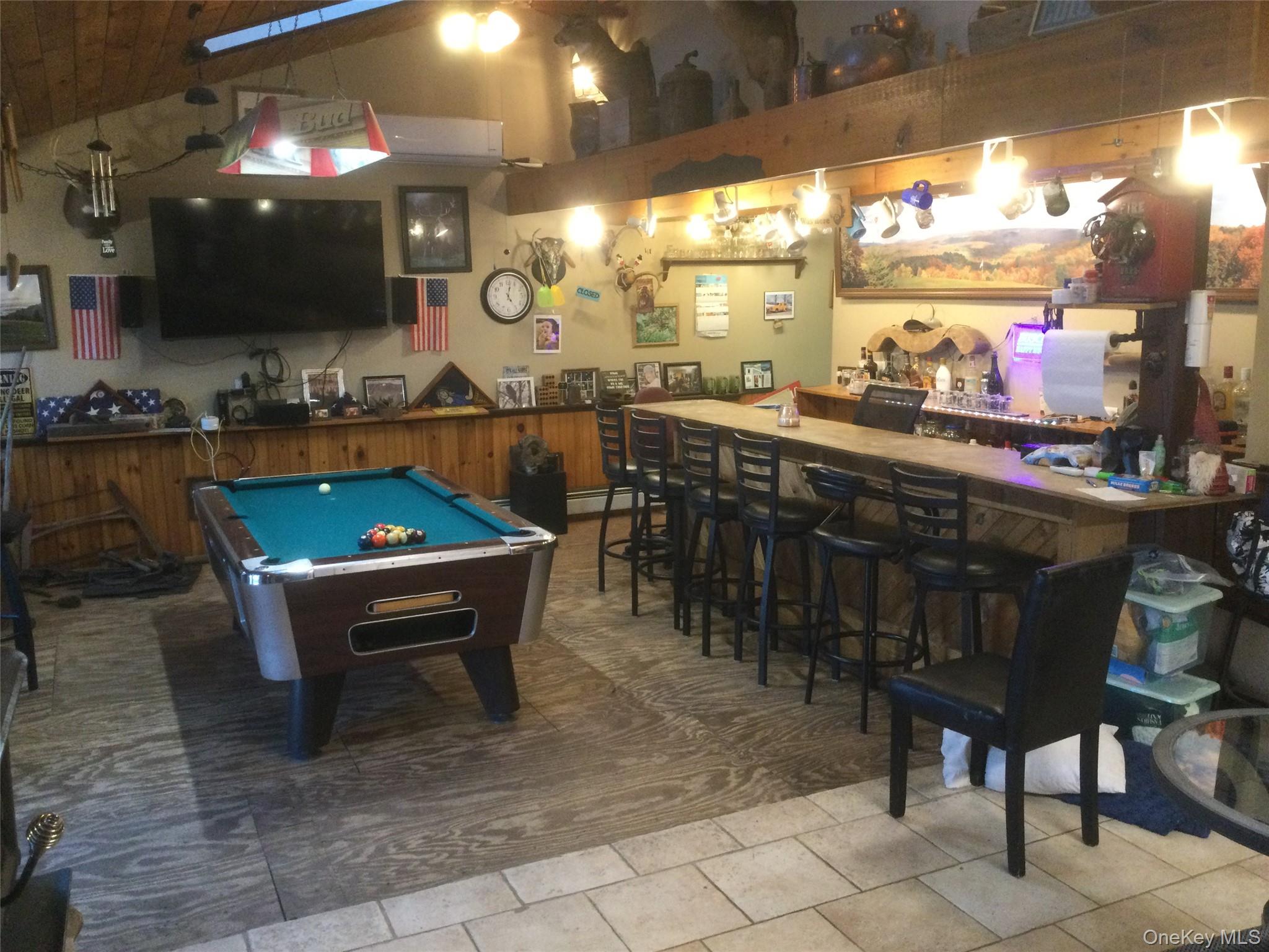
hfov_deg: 58.4
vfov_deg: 45.4
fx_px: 1136
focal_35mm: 31
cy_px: 476
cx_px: 634
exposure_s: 1/30
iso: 160
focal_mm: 3.3
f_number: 2.4
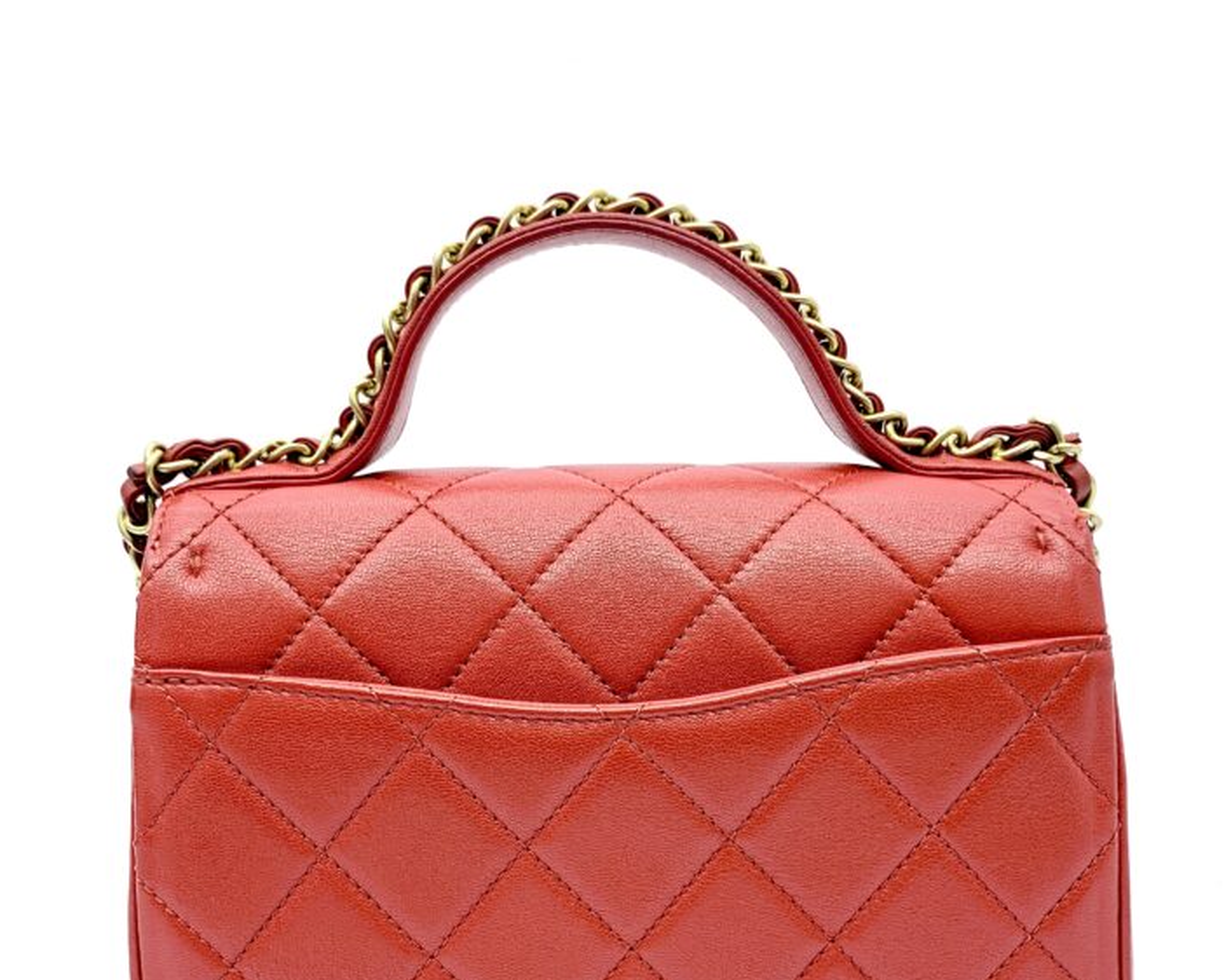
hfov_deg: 49.1
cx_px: 636
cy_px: 602
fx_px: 1341
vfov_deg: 39.9
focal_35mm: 37
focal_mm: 4.25
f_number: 1.8
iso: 32
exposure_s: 1/100
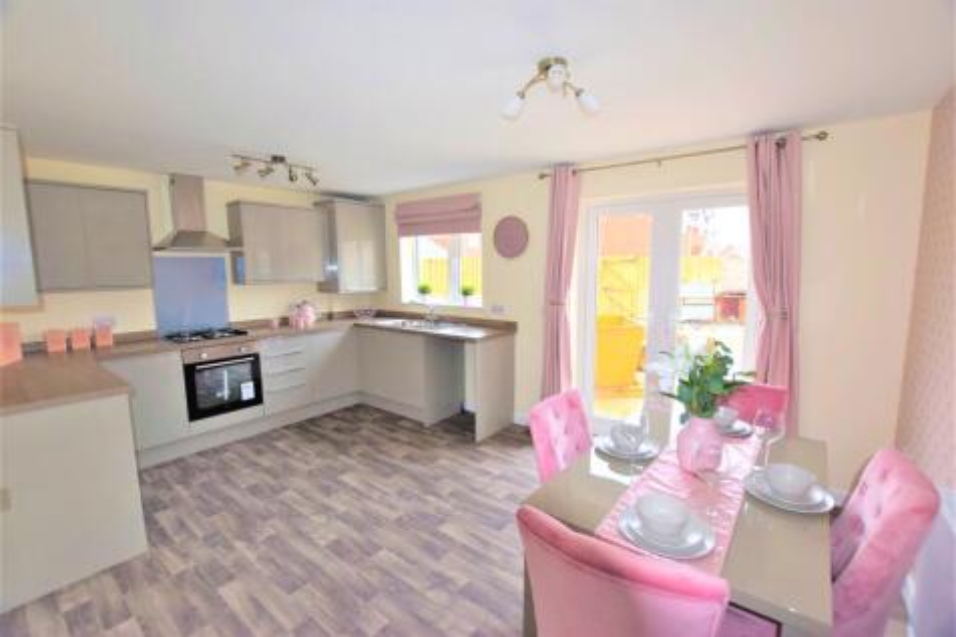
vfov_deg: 77.3
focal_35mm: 15
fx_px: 398
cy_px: 318
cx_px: 478
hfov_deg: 100.4
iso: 800
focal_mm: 10
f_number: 5.6
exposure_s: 1/125
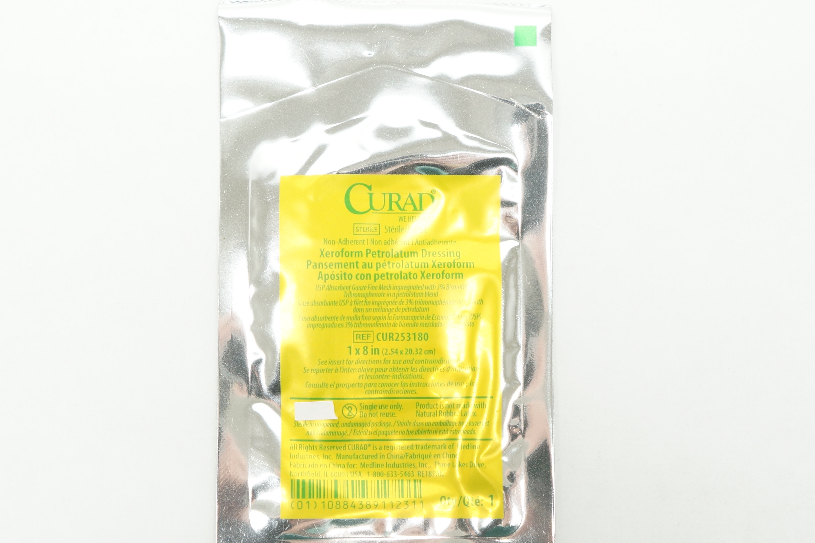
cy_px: 311
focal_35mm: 63
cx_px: 382
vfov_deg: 21.6
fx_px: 1426
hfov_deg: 31.9
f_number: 5
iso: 400
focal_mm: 32
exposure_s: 1/40
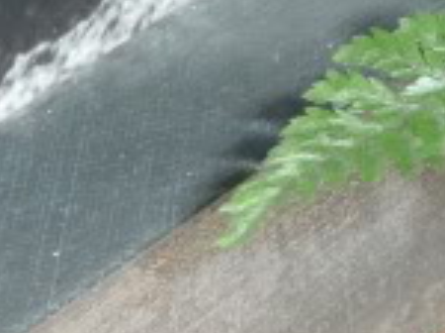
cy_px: 86
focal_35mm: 321
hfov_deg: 6.0
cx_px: 837
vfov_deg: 4.6
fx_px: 4120
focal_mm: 9.3
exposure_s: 1/30
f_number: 4.3
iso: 100
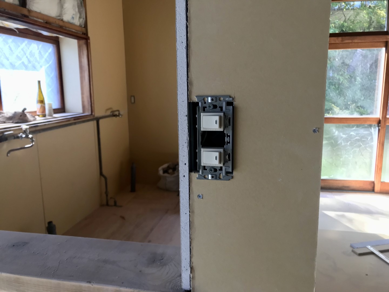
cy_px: 146
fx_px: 315
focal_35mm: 28
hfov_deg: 63.4
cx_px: 194
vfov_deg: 49.7
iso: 32
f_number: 1.8
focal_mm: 4
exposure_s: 1/95
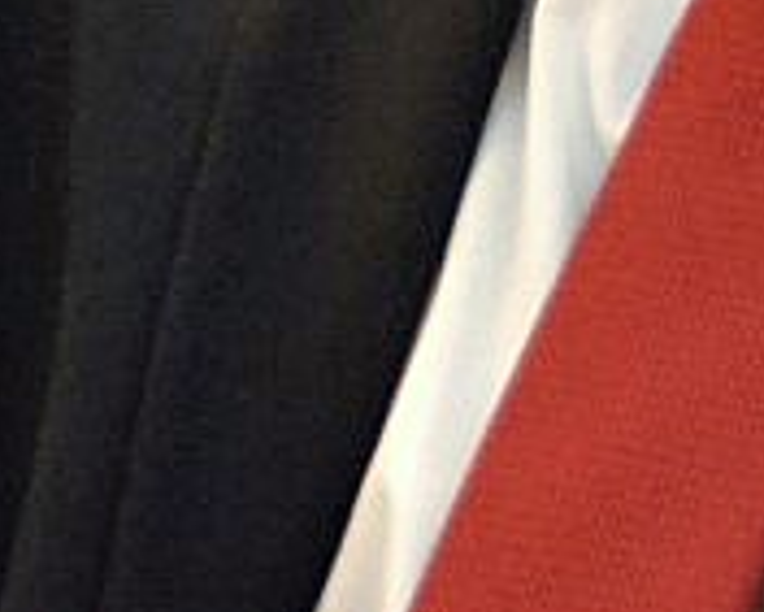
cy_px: -590
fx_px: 43981
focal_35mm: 1944
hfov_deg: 1.0
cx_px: 0
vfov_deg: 0.8
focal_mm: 150
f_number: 5.6
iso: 1100
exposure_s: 1/125
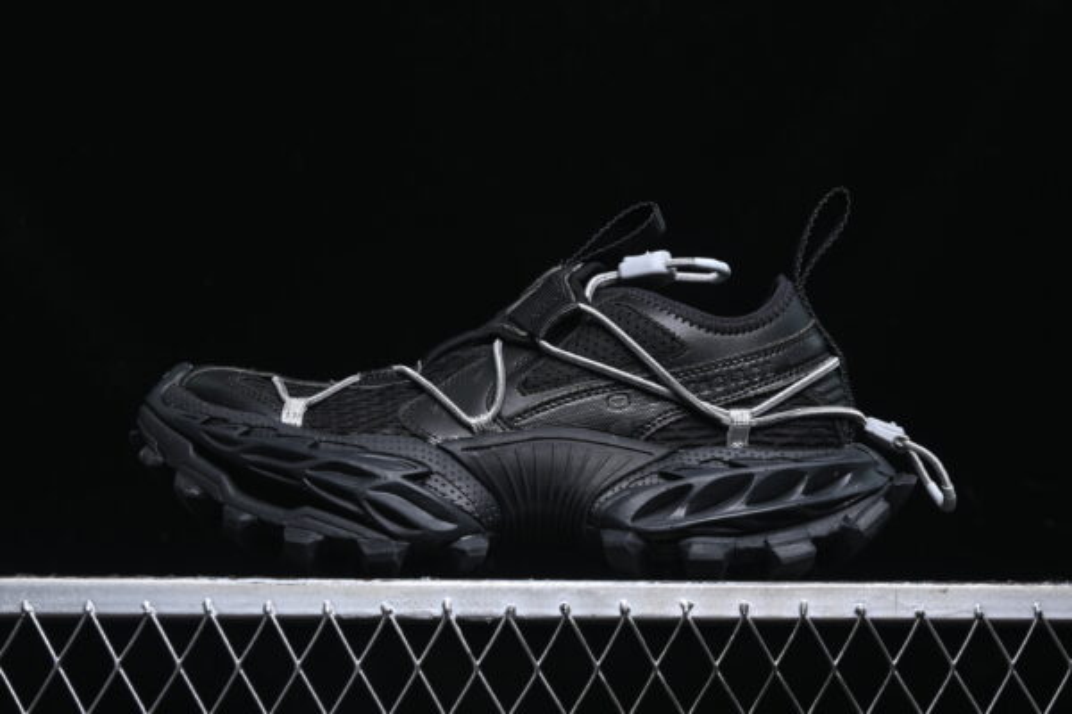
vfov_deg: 18.2
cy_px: 357
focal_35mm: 75
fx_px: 2233
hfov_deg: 27.0
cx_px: 536
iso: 160
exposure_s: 1/50
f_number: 6.3
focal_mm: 50
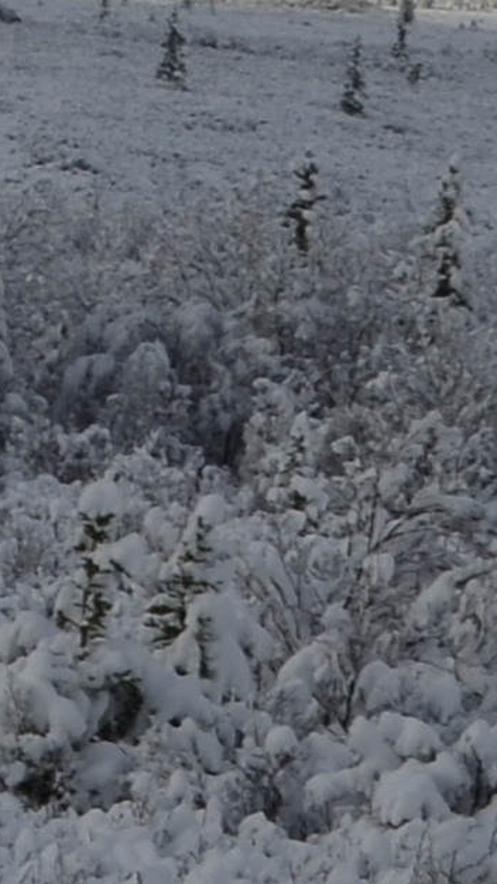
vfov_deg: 5.4
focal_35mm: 395
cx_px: -1963
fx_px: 9257
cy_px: -565
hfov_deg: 2.9
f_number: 13
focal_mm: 32
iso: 100
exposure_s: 1/250
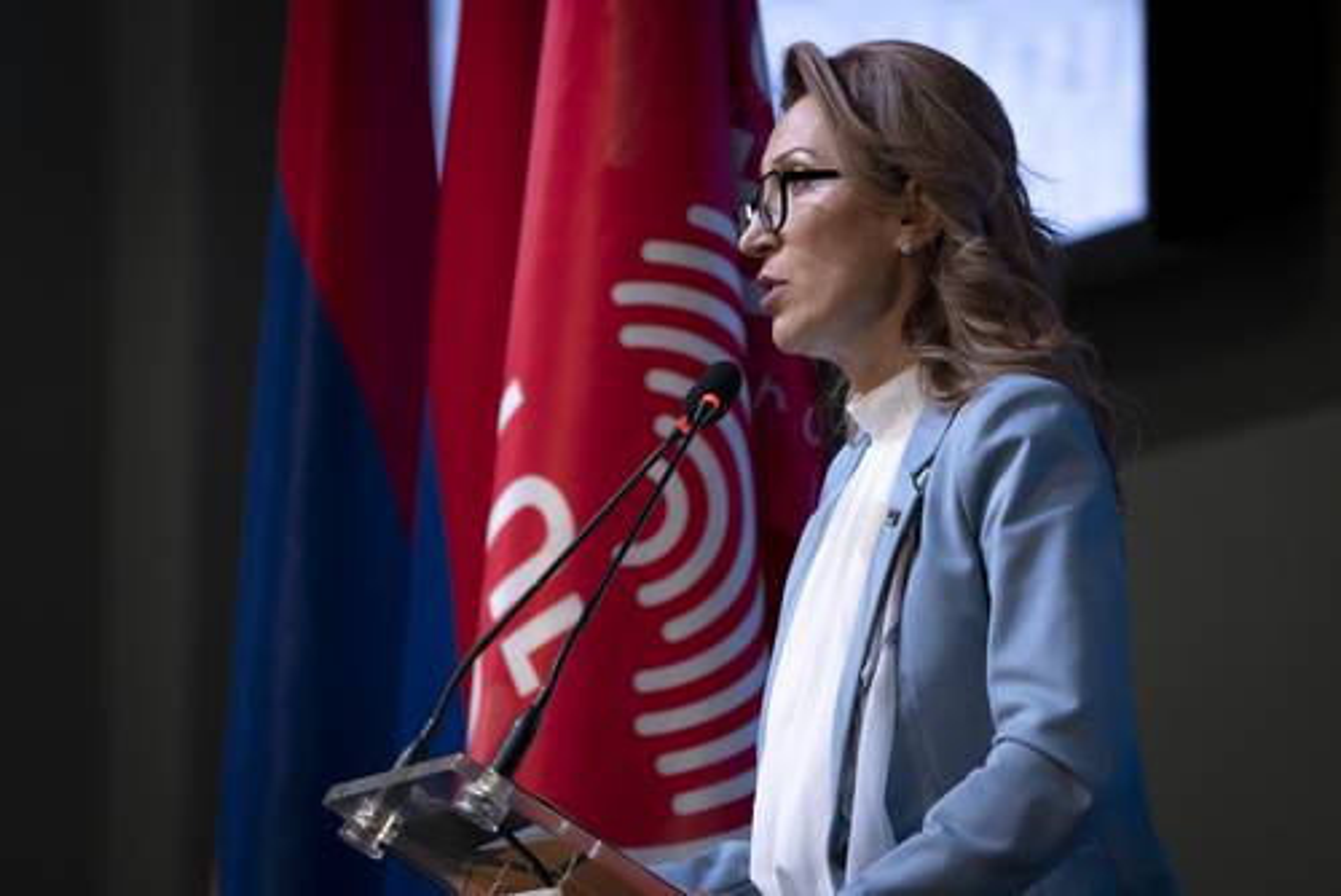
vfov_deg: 3.8
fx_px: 13454
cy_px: 448
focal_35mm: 361
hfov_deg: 5.7
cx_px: 670
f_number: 5.6
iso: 1600
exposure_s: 1/160
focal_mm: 361
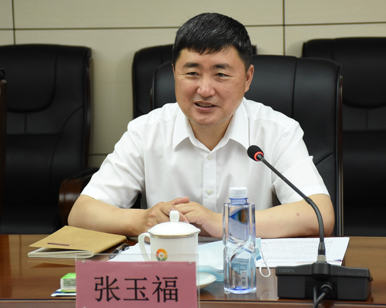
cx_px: 205
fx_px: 1096
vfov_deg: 16.0
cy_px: 140
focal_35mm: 96
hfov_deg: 20.0
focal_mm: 52
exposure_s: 1/80
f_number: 4.8
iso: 1250
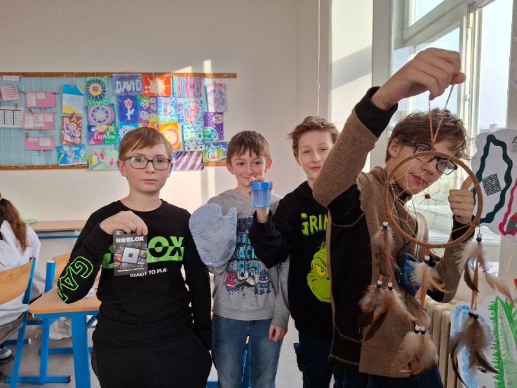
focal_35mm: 23
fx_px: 344
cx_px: 258
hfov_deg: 73.9
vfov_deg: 58.9
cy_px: 194
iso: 64
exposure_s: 1/100
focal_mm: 5.54
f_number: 1.8
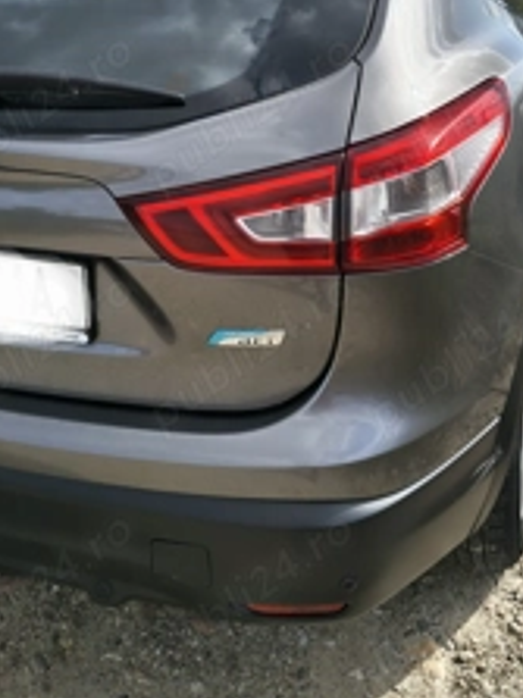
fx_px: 867
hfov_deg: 33.2
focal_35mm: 43
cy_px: 166
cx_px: 360
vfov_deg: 42.4
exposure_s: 1/929
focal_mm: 5.56
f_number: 1.8
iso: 100
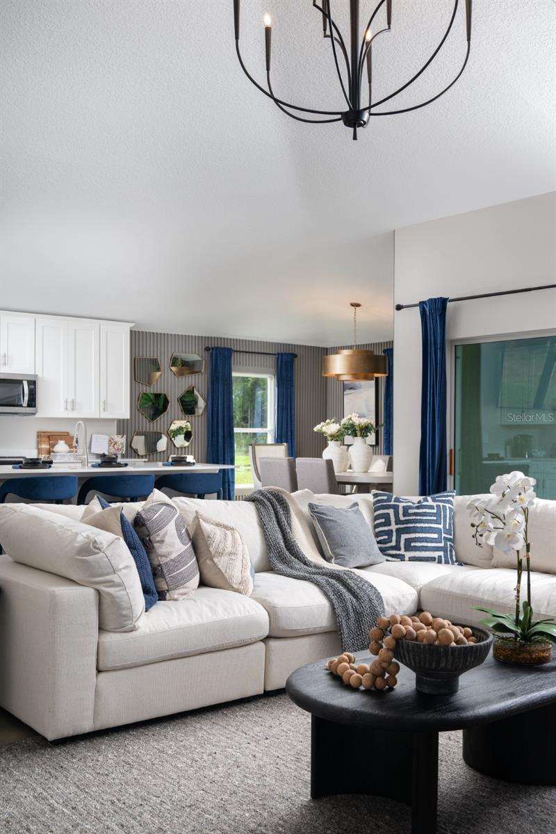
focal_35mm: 36
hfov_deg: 36.9
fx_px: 834
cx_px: 278
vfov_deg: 53.1
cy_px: 417
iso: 200
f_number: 8
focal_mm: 36
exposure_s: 1/80
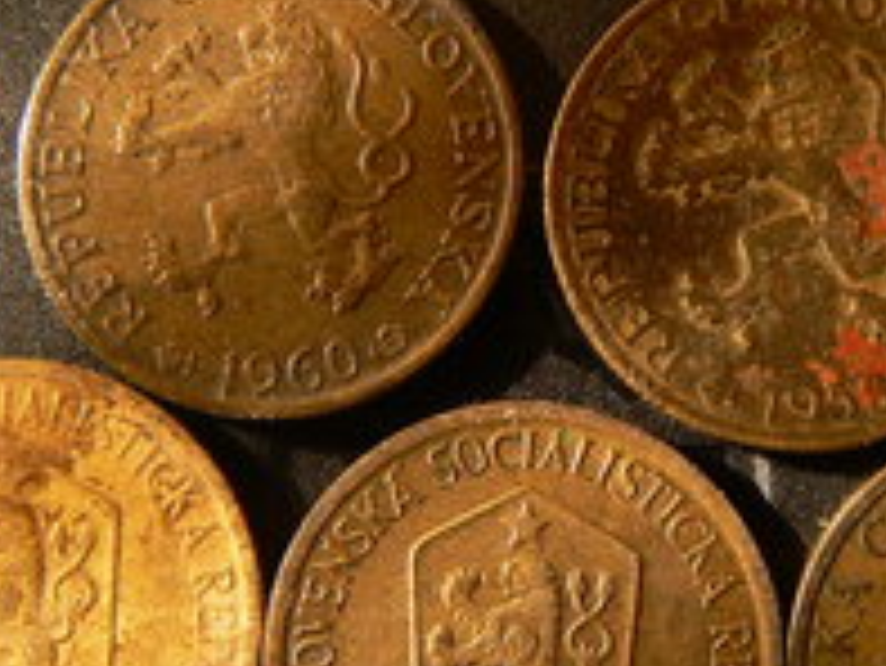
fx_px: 1870
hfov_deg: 26.7
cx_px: 463
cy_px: 374
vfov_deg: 20.2
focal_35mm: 73
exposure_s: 1/100
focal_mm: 6
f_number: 4.5
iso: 80
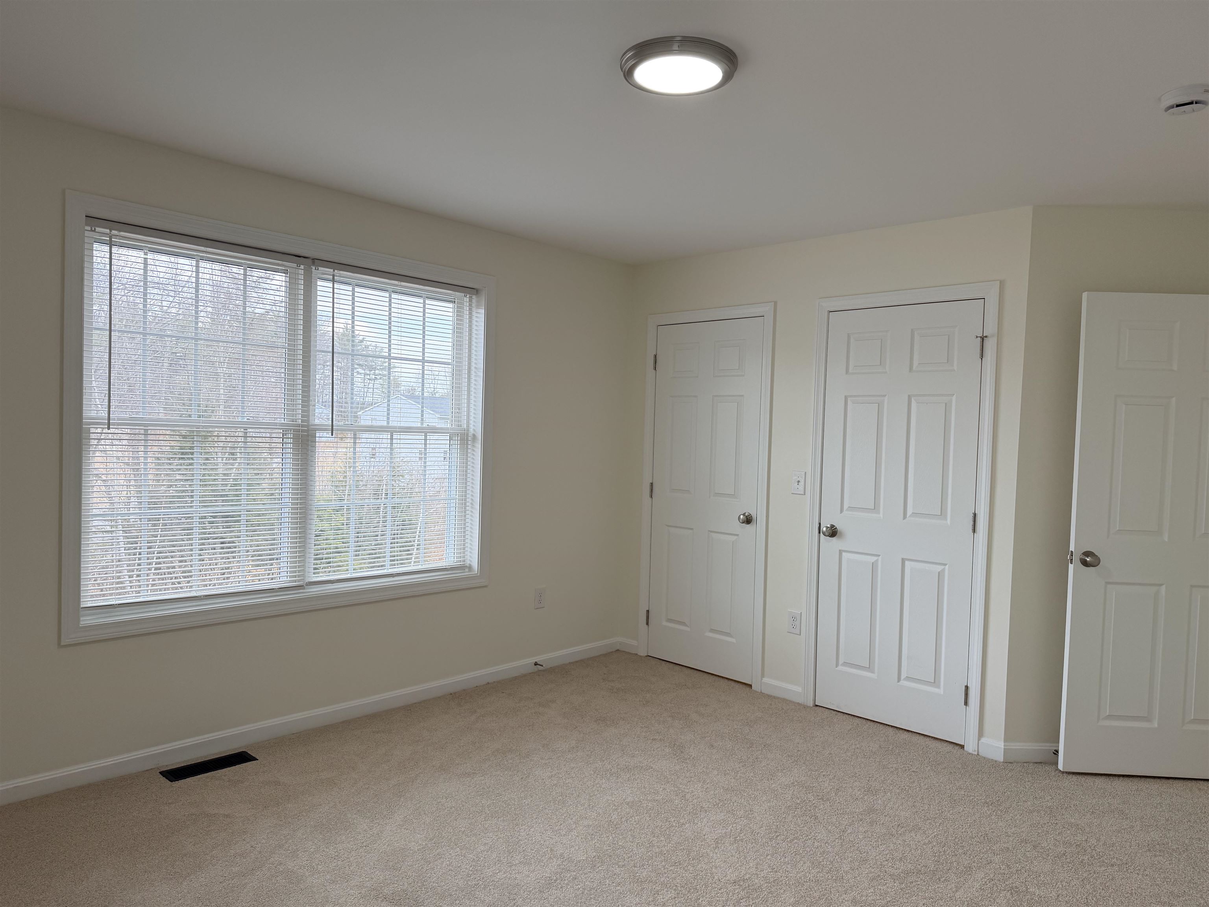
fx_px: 838
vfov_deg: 56.8
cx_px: 604
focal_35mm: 24
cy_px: 454
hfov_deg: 71.6
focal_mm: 6.76
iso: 80
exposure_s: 1/179
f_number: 1.78
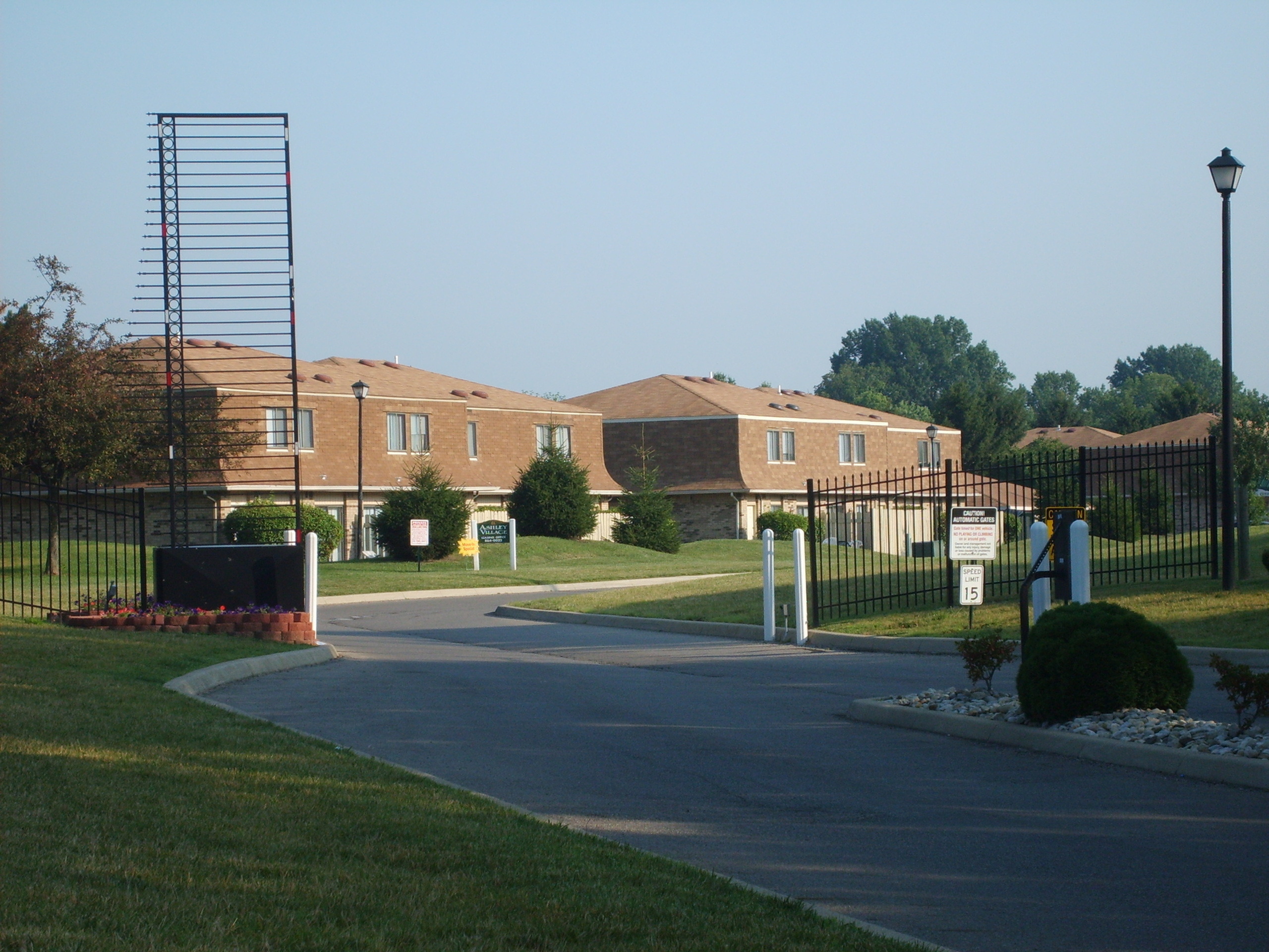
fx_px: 3849
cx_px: 634
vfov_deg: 14.1
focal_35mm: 105
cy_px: 476
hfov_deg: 18.7
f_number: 4.9
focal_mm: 17.4
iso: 50
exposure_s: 1/350
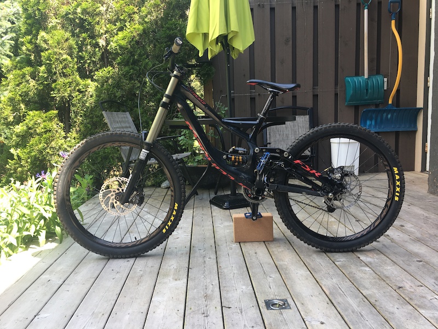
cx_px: 219
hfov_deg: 61.7
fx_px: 367
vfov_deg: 48.2
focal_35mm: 29
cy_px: 164
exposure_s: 1/120
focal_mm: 4.15
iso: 25
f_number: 2.2
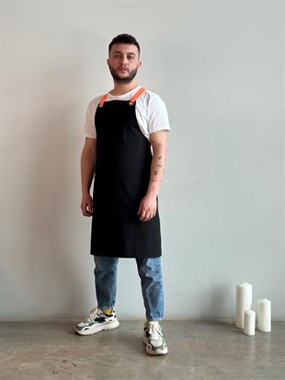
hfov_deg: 30.3
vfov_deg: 39.6
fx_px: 527
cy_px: 190
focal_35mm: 48
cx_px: 142
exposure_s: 1/100
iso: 64
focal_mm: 6.86
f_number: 1.78
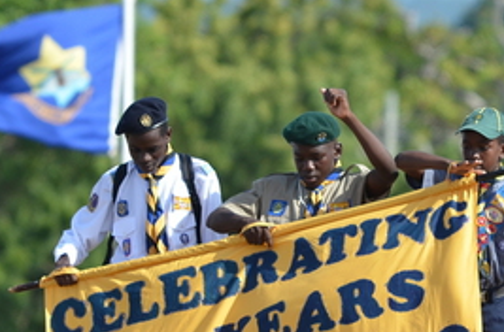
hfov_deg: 1.6
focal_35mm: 1300
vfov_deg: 1.0
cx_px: 311
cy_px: 274
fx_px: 18136
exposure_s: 1/800
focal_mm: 330
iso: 200
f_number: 5.3
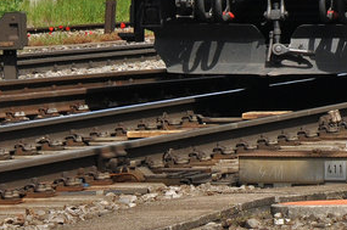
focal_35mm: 442
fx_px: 4253
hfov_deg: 4.6
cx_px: 531
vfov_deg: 3.1
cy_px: -244
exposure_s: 1/1000
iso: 400
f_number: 10
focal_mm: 70
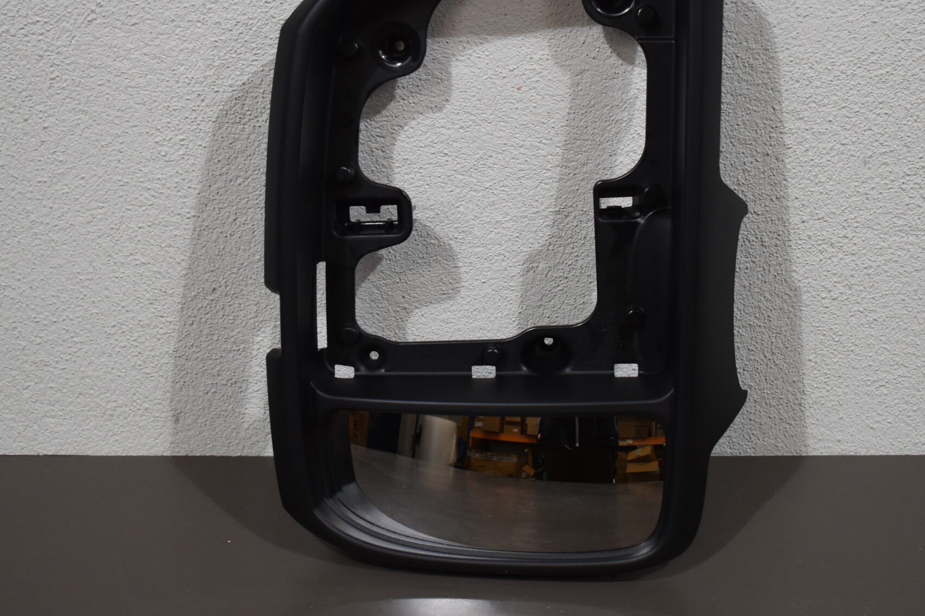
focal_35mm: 70
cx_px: 516
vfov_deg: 19.5
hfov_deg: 28.9
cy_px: 248
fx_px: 1792
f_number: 4.2
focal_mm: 31
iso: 720
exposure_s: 1/250
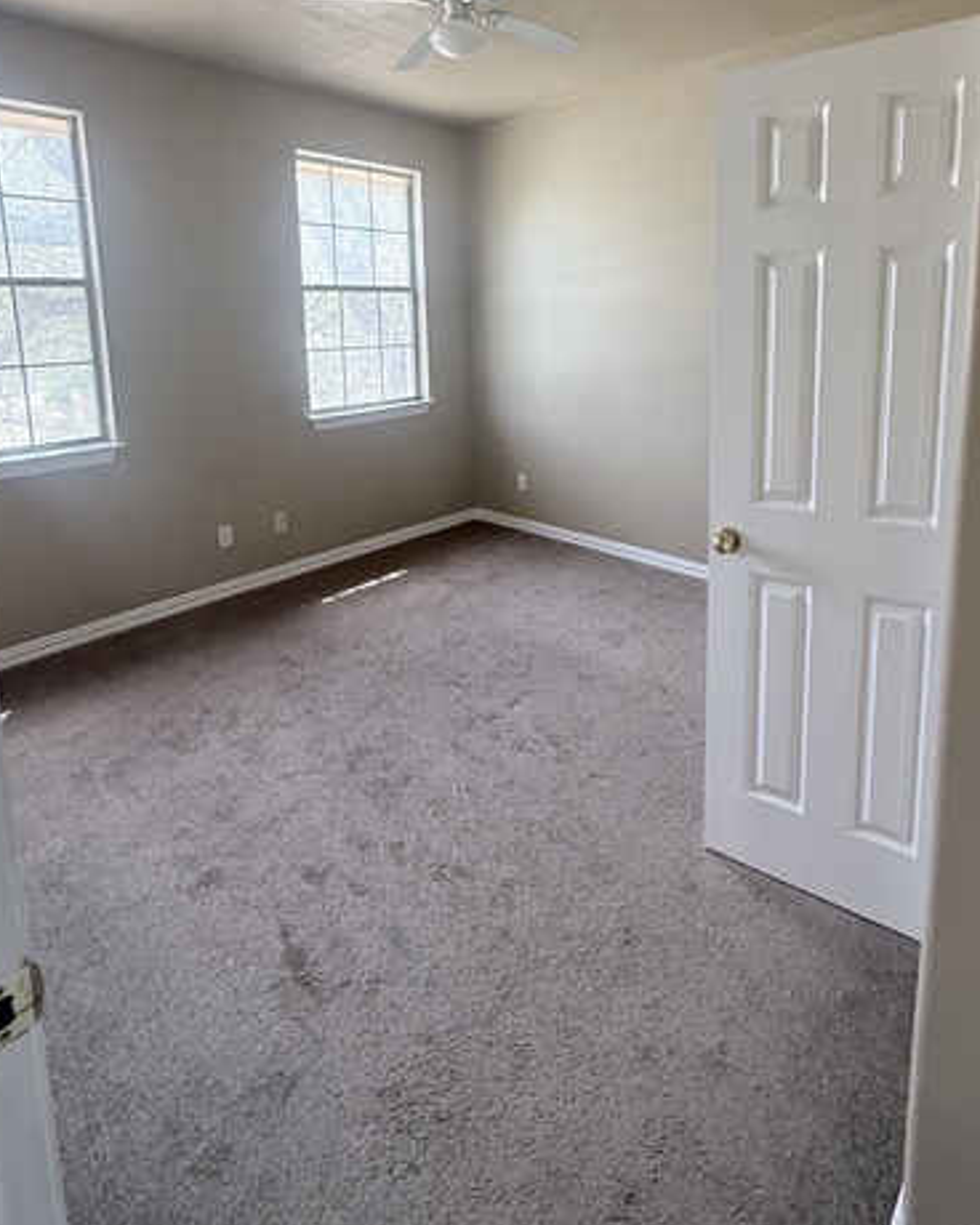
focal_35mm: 19
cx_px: 514
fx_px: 689
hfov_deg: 70.8
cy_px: 415
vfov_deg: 80.7
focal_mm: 2.22
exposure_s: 1/120
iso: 320
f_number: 2.2
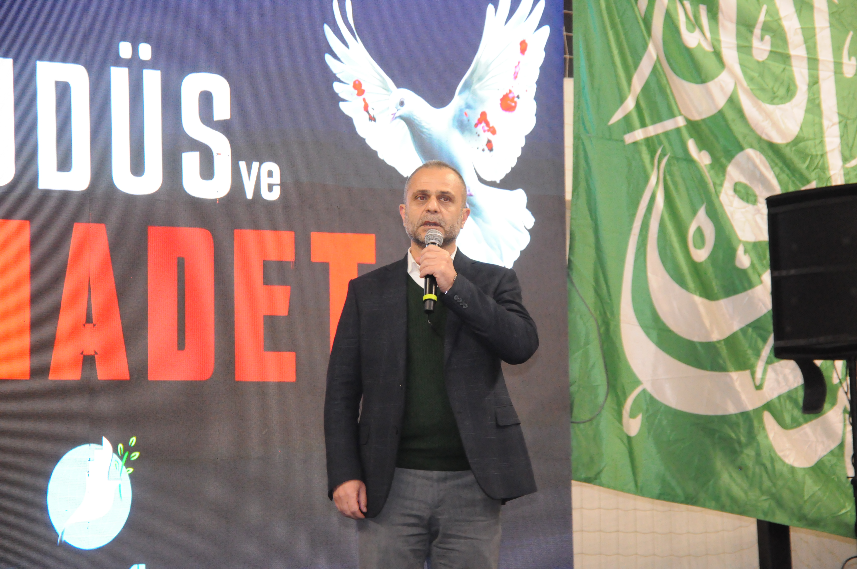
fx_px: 2675
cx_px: 428
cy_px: 284
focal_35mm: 112
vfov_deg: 12.1
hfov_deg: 18.2
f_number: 5.6
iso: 3200
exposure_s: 1/50
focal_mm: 75
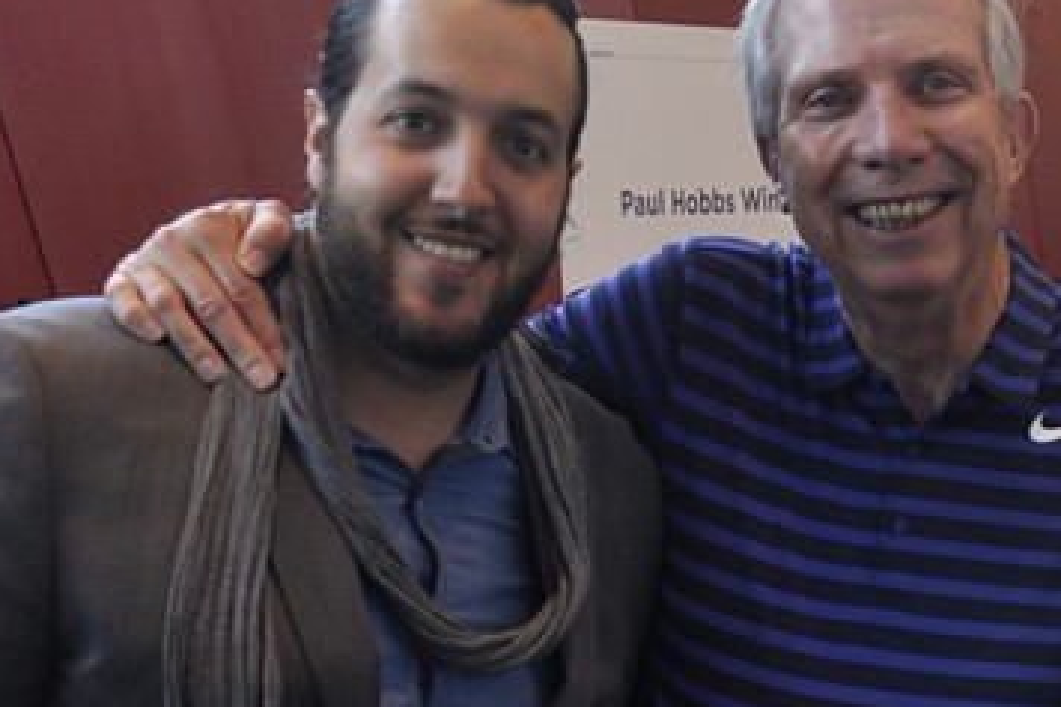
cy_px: 743
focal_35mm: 101
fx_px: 2975
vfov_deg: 13.3
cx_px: 1079
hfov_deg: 19.6
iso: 400
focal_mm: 24
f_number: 5
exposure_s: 1/60
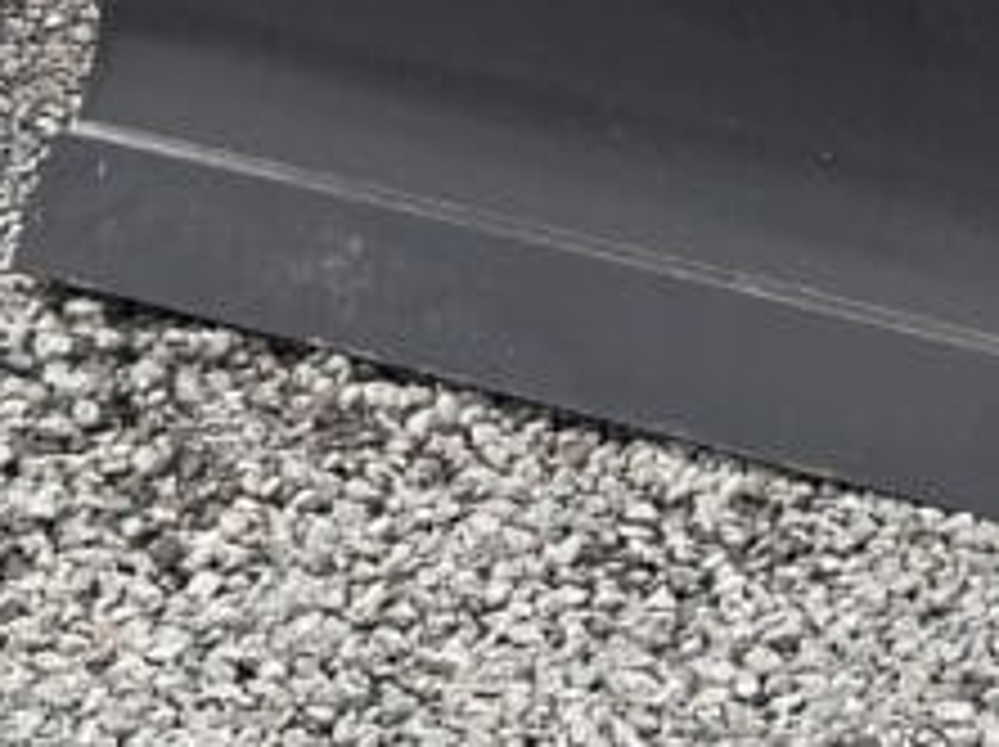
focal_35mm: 195
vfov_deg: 7.5
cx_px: 1854
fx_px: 5622
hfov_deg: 9.6
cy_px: -236
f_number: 1.78
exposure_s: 1/321
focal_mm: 6.86
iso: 64
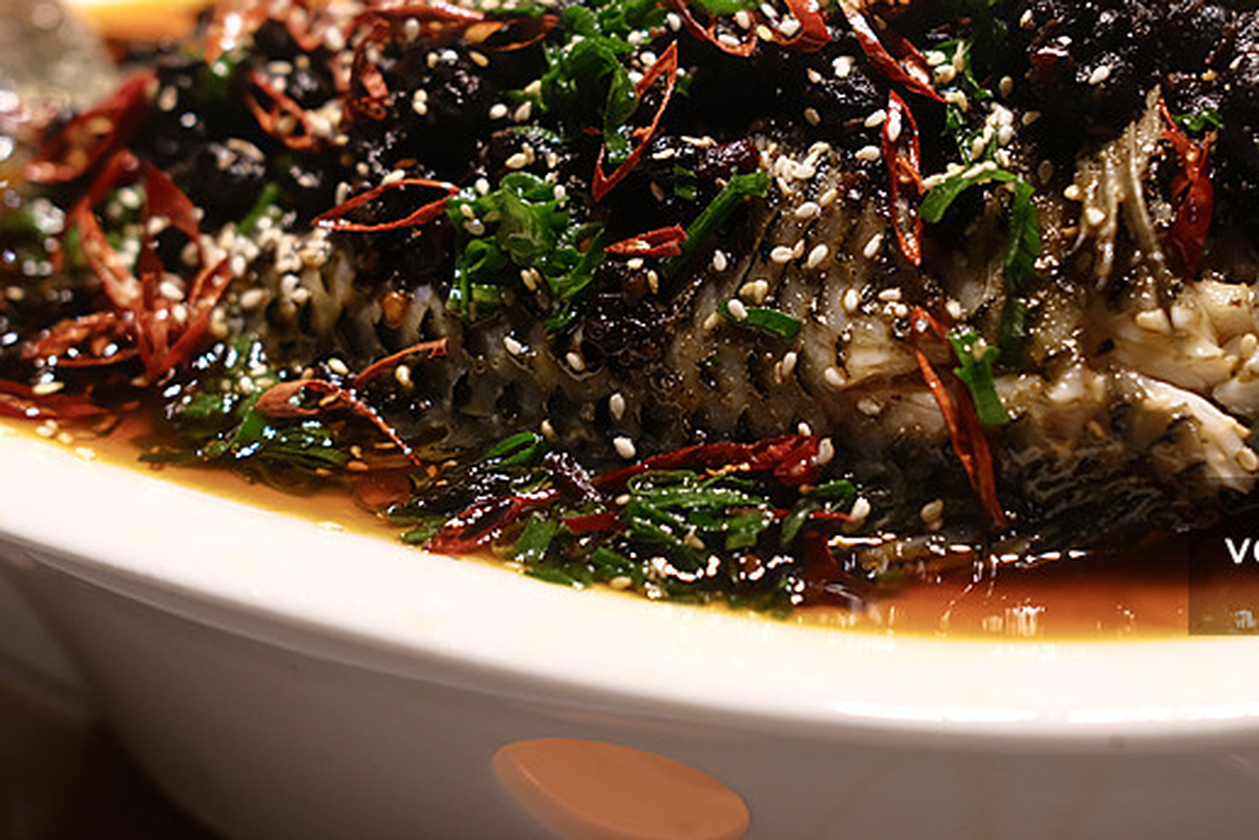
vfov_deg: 16.6
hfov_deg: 24.7
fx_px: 2868
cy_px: 254
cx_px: 757
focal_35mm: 82
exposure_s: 1/170
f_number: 2.5
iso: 640
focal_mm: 35
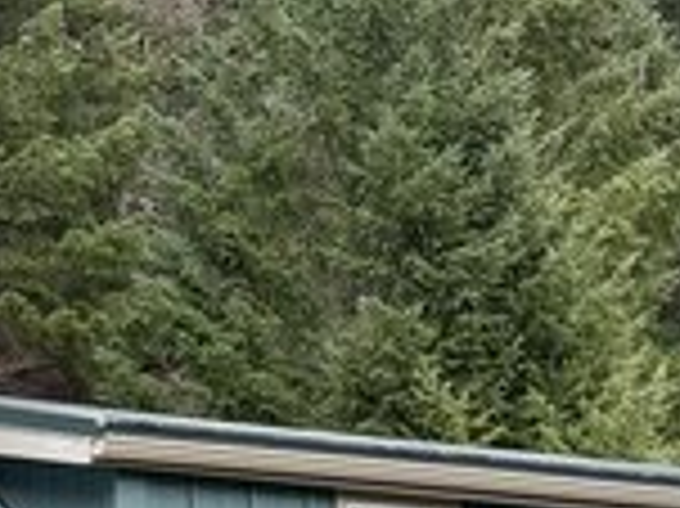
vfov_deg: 7.1
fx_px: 4004
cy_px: 787
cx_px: 131
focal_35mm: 204
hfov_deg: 9.7
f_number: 1.78
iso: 64
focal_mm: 6.76
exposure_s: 1/291
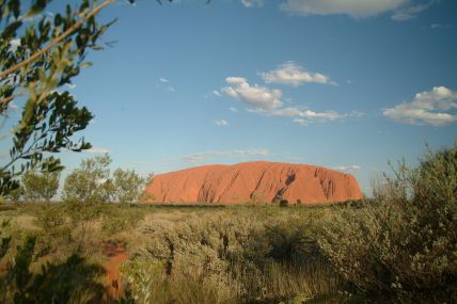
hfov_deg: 67.4
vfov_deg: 47.9
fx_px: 343
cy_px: 152
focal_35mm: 27
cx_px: 228
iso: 100
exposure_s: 1/125
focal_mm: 18
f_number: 5.6
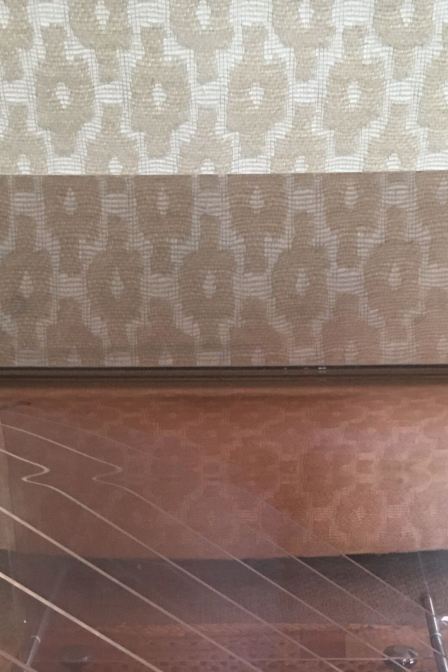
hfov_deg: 20.0
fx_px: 1269
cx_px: 222
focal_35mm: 68
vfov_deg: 27.6
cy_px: 698
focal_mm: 4.15
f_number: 2.2
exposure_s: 1/33
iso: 200
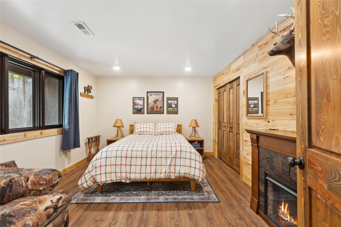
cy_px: 114
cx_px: 170
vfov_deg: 77.3
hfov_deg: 100.4
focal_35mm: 15
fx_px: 142
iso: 200
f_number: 6.3
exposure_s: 1/5
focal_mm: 10
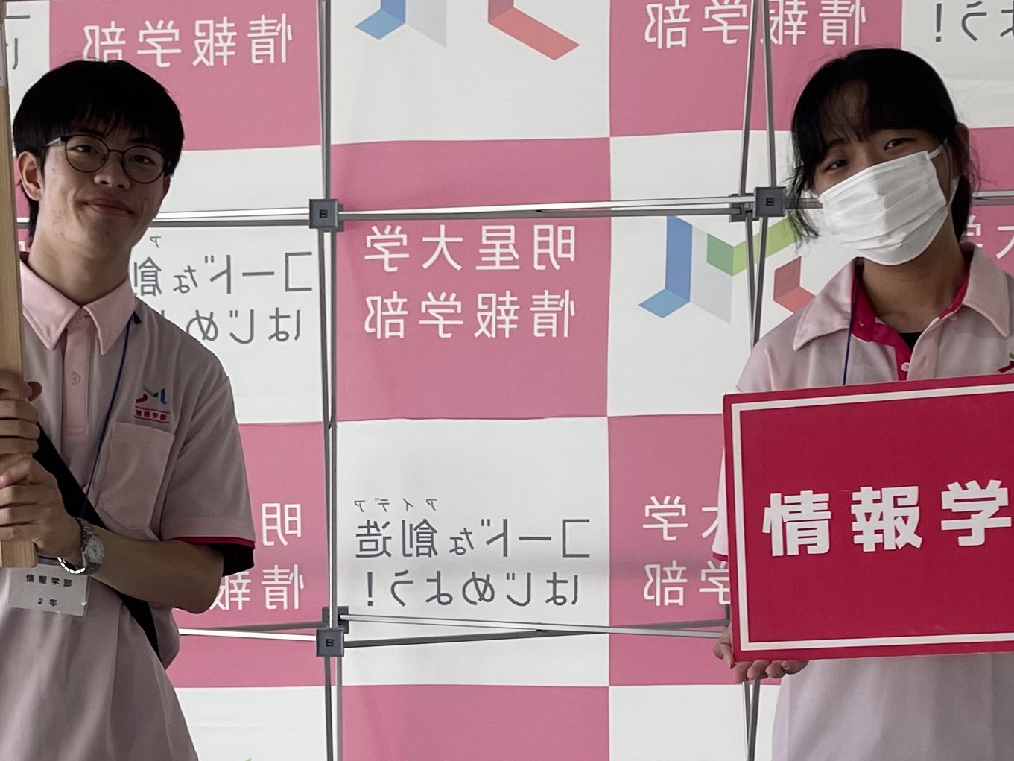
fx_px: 2256
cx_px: 244
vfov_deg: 18.9
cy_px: 634
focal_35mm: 77
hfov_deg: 25.0
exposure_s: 1/156
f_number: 1.6
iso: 32
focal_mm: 4.2
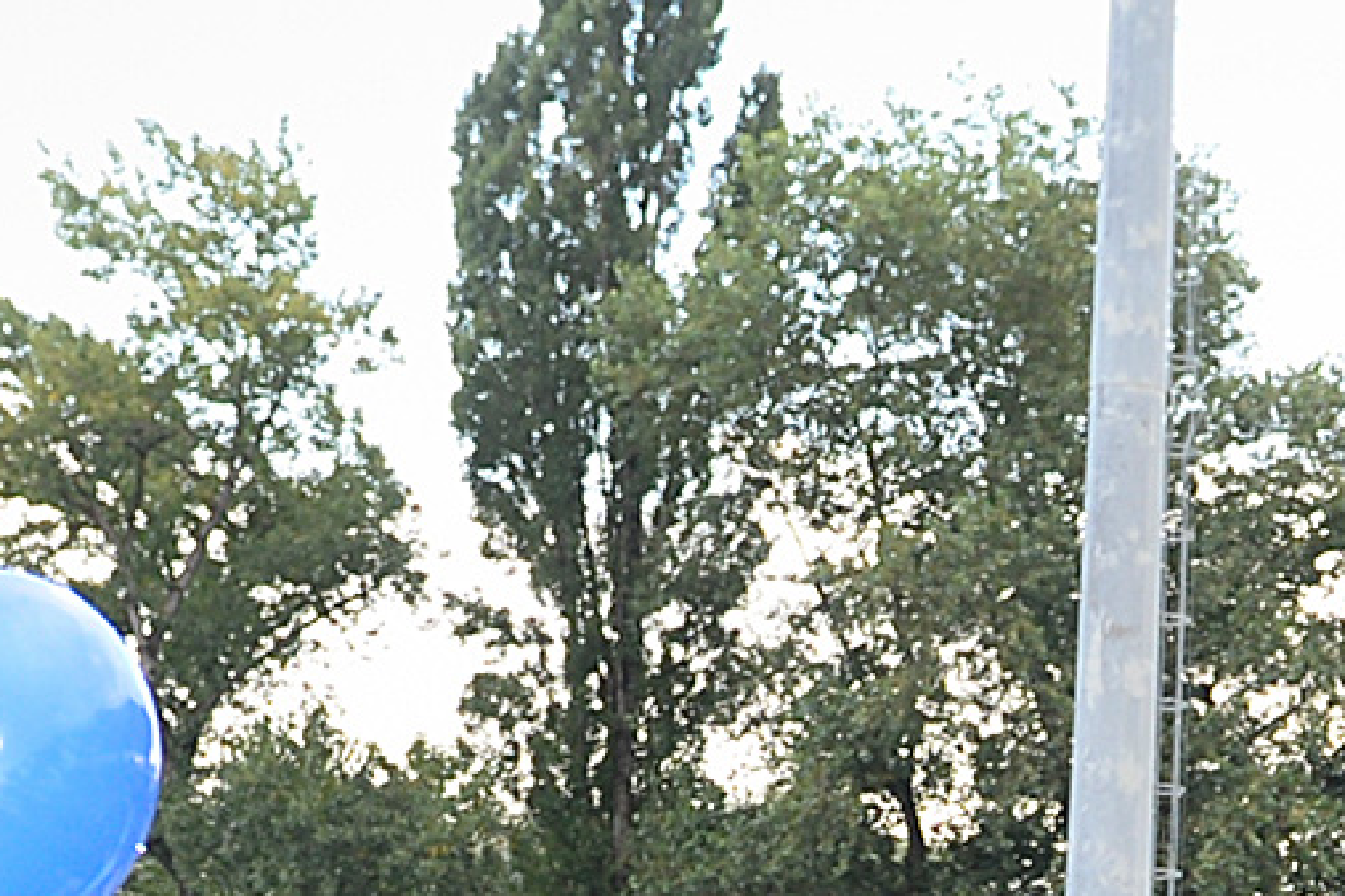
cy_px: 1687
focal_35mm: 142
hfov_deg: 14.2
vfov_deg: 9.2
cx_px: 1350
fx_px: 5305
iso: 500
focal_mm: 24
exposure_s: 1/500
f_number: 3.2
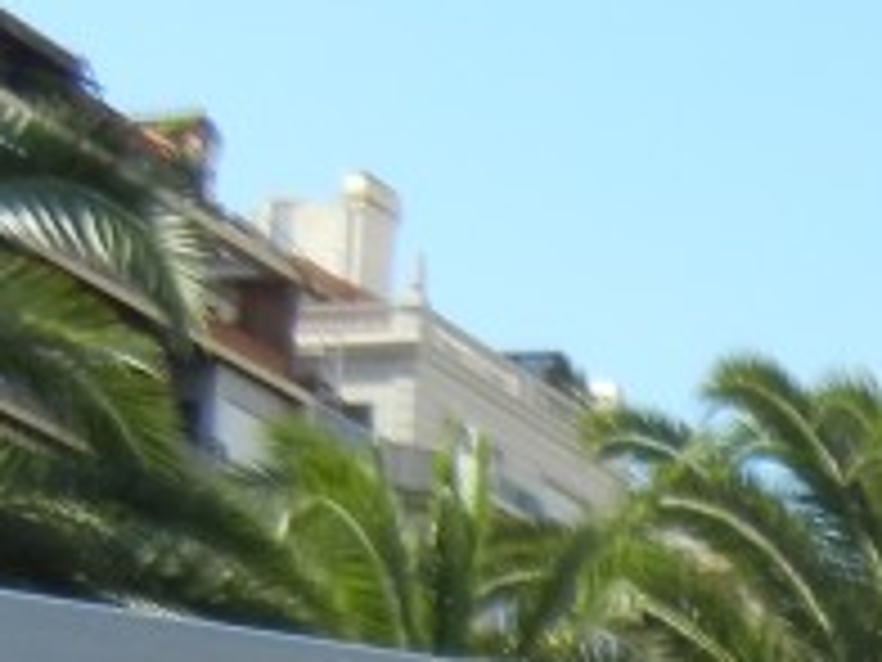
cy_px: 1392
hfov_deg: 11.3
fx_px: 4000
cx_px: 1800
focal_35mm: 157
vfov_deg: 8.8
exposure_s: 1/701
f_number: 3.5
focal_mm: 5.4
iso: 160
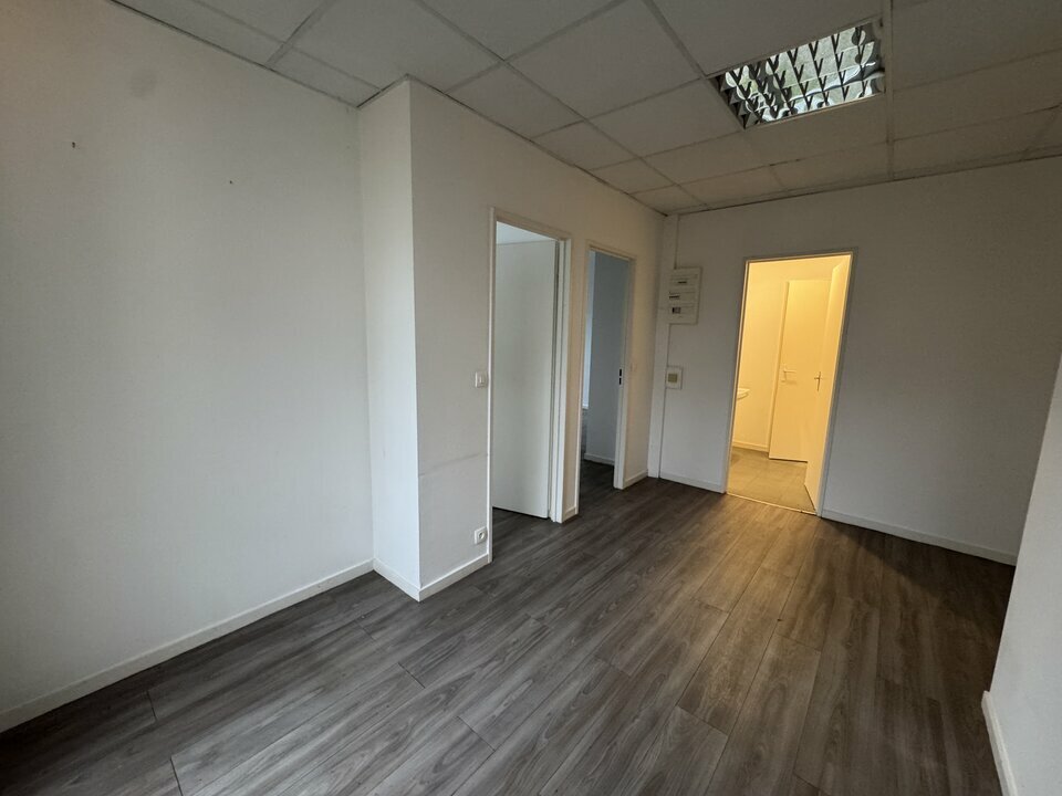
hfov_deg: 102.1
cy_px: 398
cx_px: 531
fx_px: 430
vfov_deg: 85.7
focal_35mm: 14
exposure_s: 1/50
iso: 400
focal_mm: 2.22
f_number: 2.2
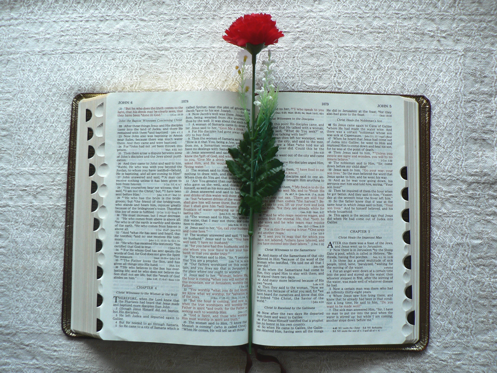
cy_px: 186
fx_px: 517
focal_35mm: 36
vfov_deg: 39.7
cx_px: 248
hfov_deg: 51.4
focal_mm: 6
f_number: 3.2
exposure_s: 1/100
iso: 80
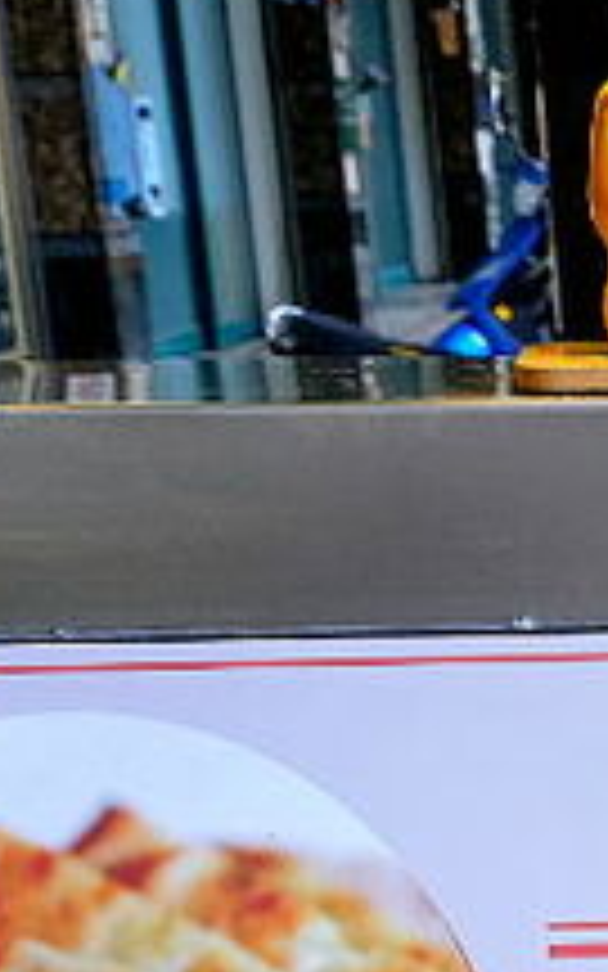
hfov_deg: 10.2
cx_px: 1563
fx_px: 2863
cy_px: 1134
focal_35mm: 108
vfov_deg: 18.4
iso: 500
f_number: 5.6
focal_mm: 18
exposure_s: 1/60
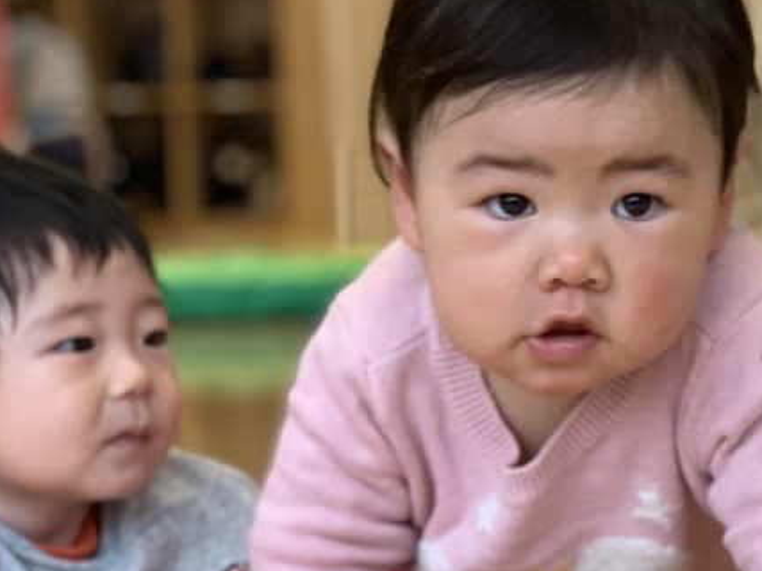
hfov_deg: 12.5
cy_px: 293
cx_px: 753
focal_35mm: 156
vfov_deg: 9.5
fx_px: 3433
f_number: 2.4
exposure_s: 1/122
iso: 64
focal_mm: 6
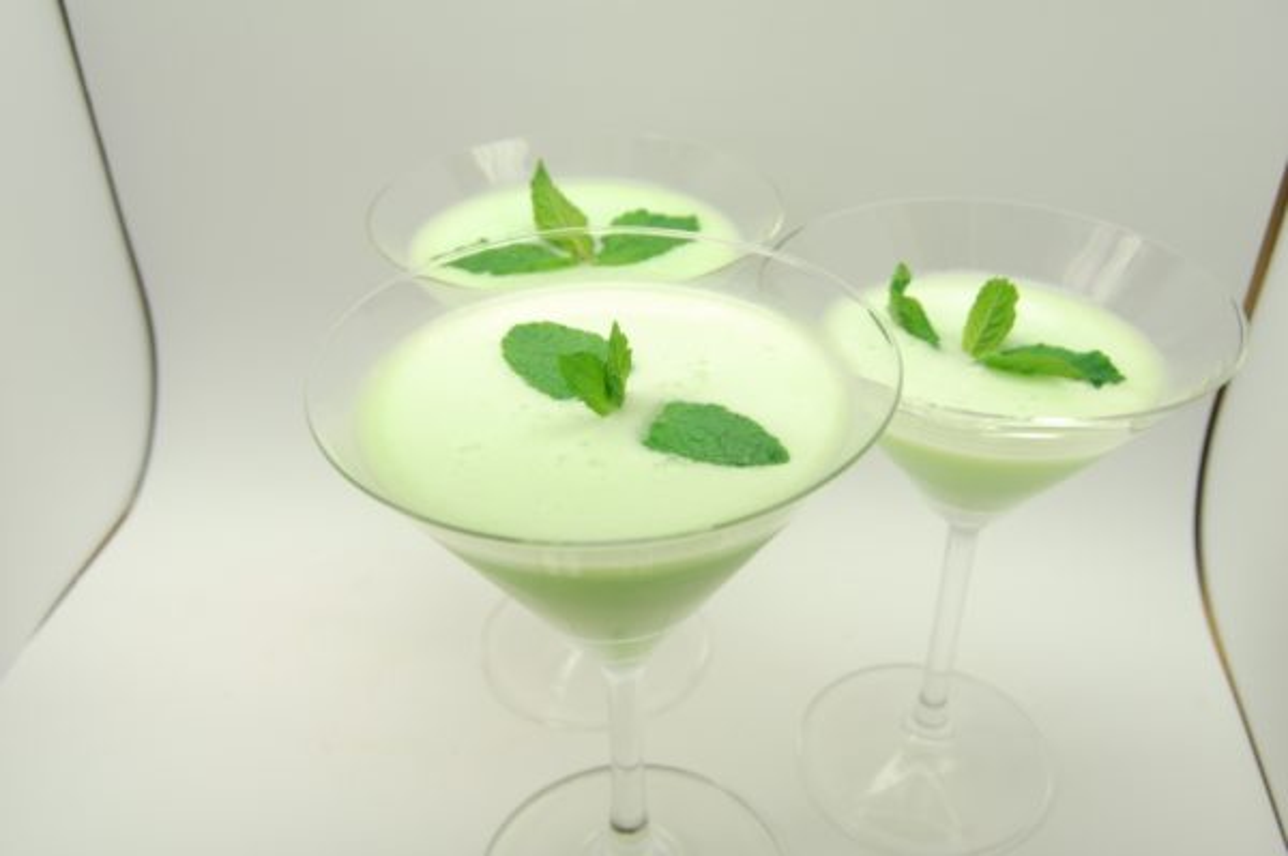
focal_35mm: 36
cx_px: 644
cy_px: 428
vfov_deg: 36.8
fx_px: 1287
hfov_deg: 53.2
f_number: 7.1
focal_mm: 24
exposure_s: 1/320
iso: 400
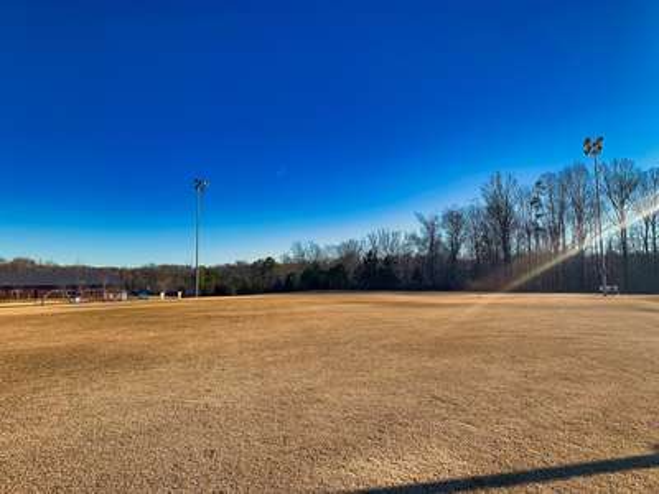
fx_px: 495
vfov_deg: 53.1
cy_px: 247
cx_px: 330
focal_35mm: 26
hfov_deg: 67.3
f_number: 1.8
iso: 25
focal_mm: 4.25
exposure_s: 1/2033
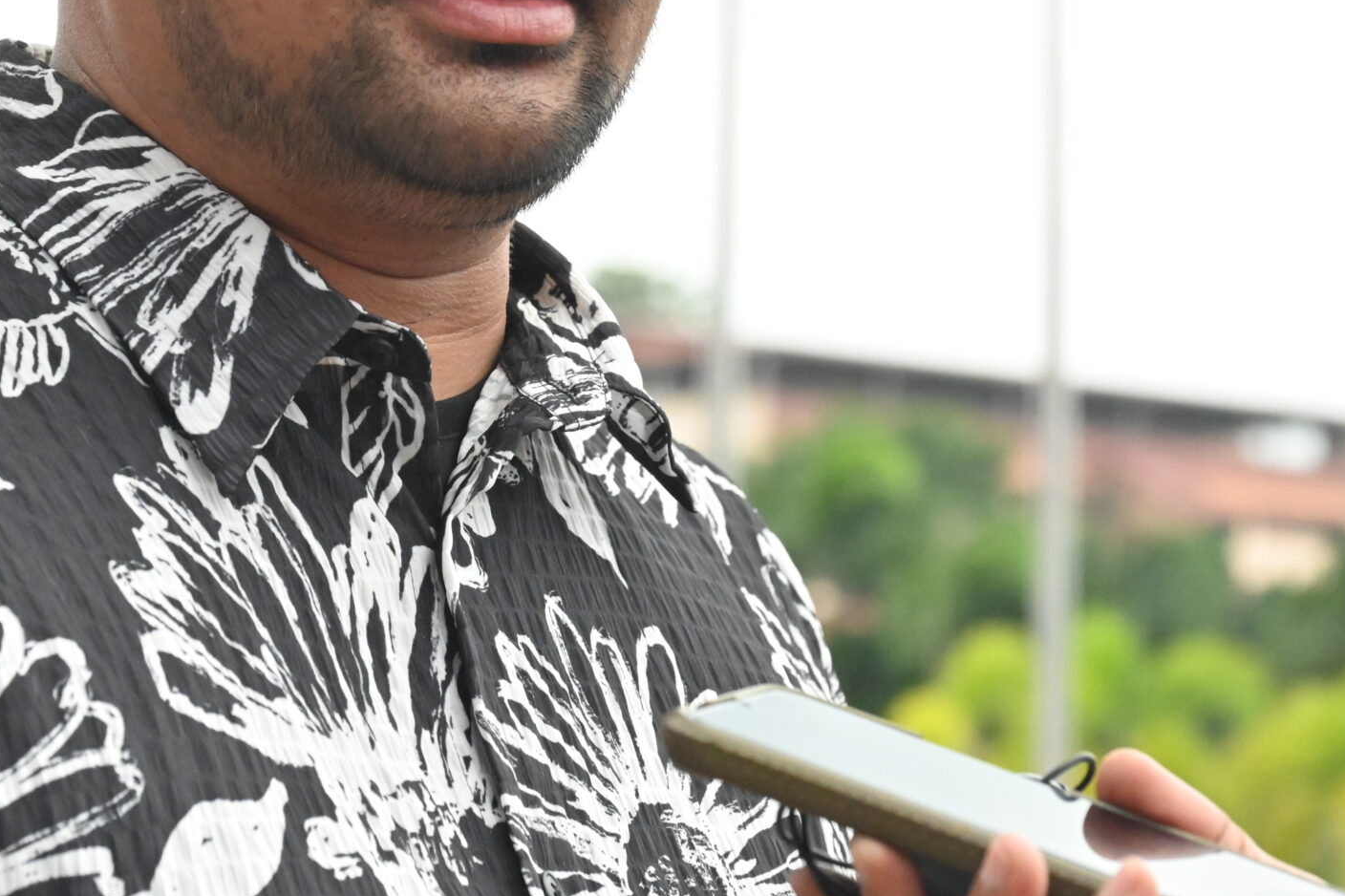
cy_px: 65
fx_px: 4856
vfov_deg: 10.5
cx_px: 616
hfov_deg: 15.8
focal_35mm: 130
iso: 4000
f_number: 5
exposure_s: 1/8000
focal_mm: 61
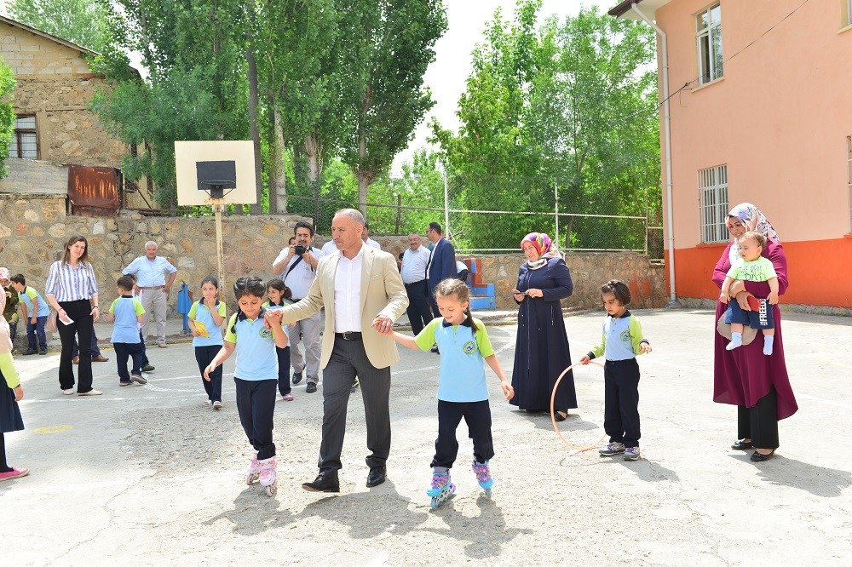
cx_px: 426
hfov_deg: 55.8
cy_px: 284
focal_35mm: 34
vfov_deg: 38.9
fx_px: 804
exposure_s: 1/125
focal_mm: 34
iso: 100
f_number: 7.1
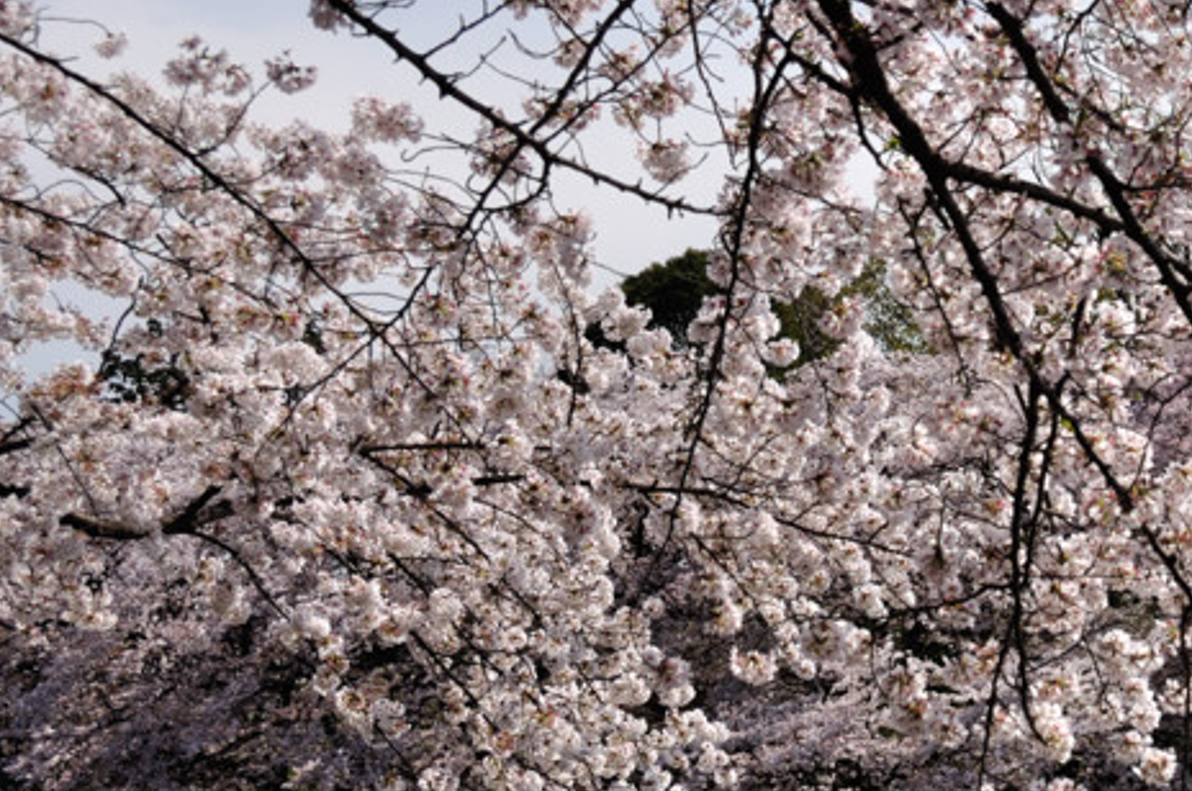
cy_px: 688
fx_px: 3505
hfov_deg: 18.6
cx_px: 1284
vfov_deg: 12.8
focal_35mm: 106
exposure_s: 1/320
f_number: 8
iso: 200
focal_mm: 32
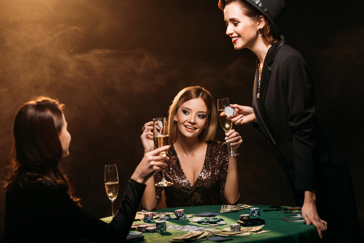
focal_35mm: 116
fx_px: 1173
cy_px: 122
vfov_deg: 11.8
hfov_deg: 17.6
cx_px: 182
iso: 100
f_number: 4
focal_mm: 116
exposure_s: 1/250
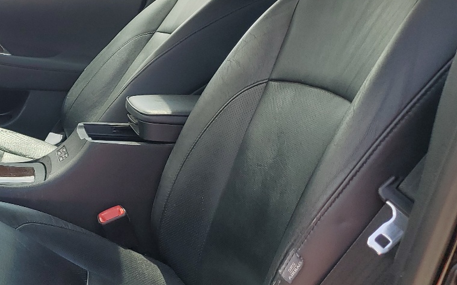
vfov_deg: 22.4
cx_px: -19
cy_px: 151
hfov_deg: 31.9
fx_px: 722
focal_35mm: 58
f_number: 1.5
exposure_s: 1/588
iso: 50
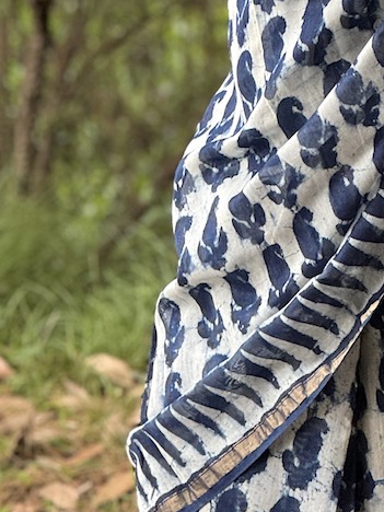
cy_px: -84
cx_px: 461
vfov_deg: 8.4
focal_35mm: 234
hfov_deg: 6.3
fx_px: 3461
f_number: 2.8
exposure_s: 1/64
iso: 200
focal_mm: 9
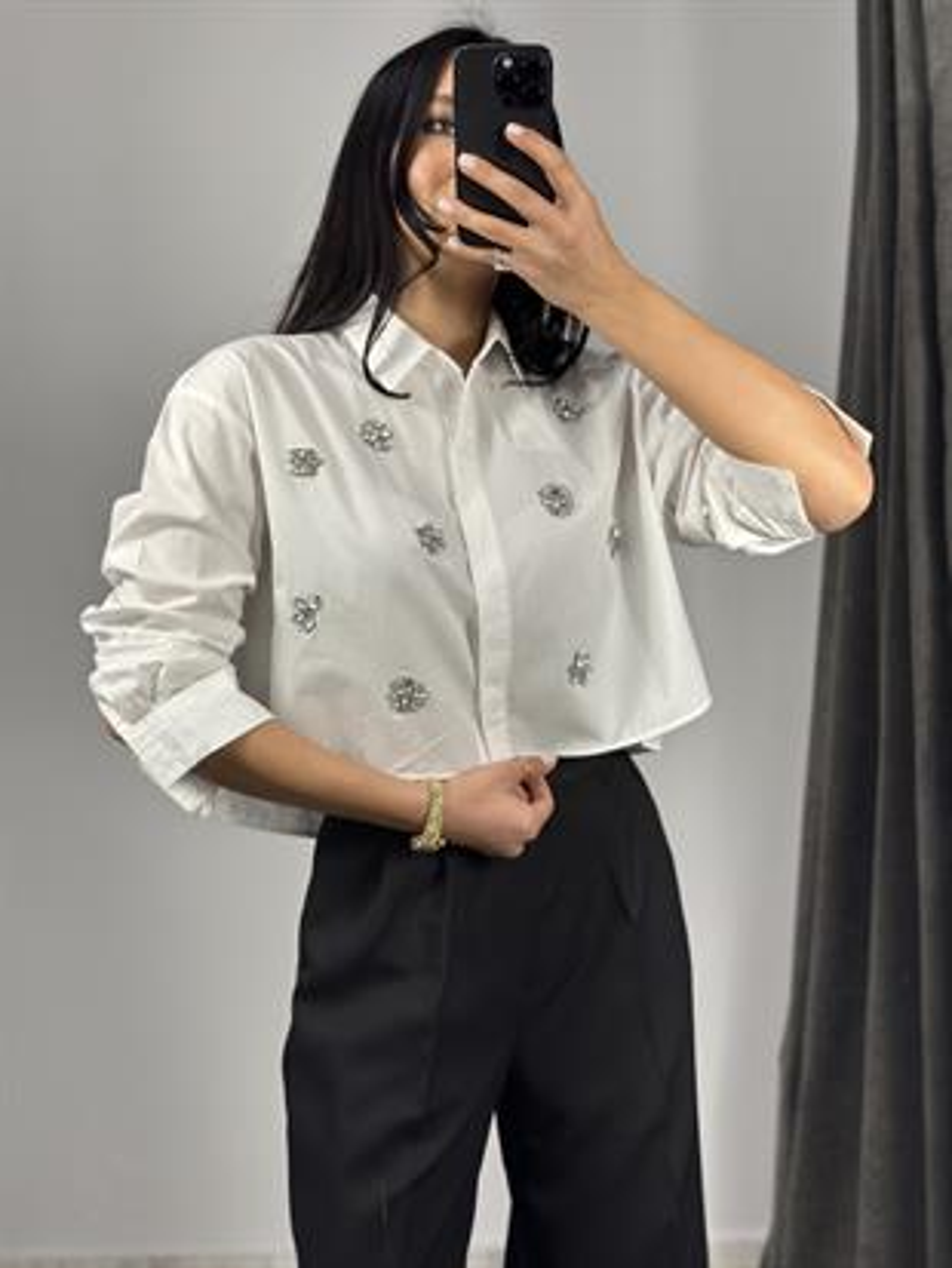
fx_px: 1759
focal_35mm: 48
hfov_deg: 30.3
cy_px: 634
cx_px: 476
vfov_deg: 39.6
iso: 80
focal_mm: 6.86
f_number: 1.78
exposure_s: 1/129
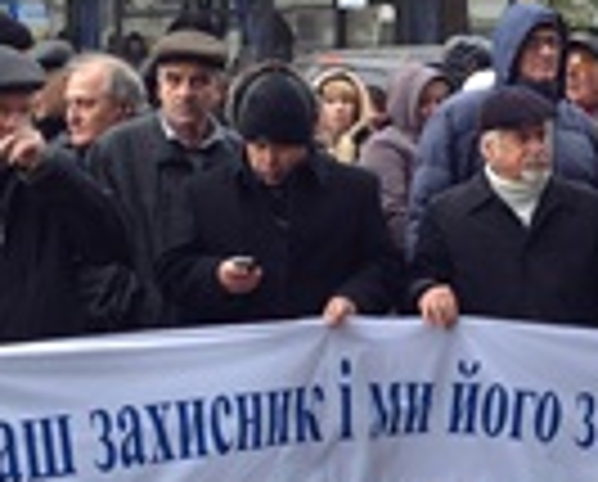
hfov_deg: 14.9
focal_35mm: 128
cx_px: 531
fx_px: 2270
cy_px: 169
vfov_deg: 12.1
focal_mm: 4.28
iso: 50
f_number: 2.4
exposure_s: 1/137
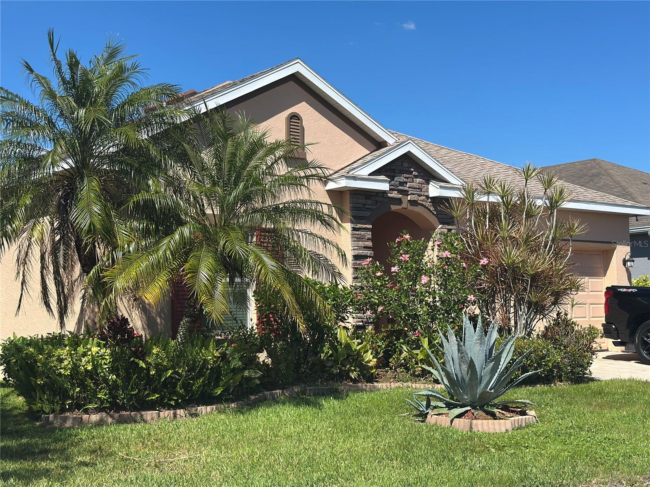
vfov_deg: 30.3
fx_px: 901
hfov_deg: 39.7
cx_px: 325
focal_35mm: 48
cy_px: 244
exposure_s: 1/5263
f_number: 1.78
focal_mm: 6.86
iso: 100
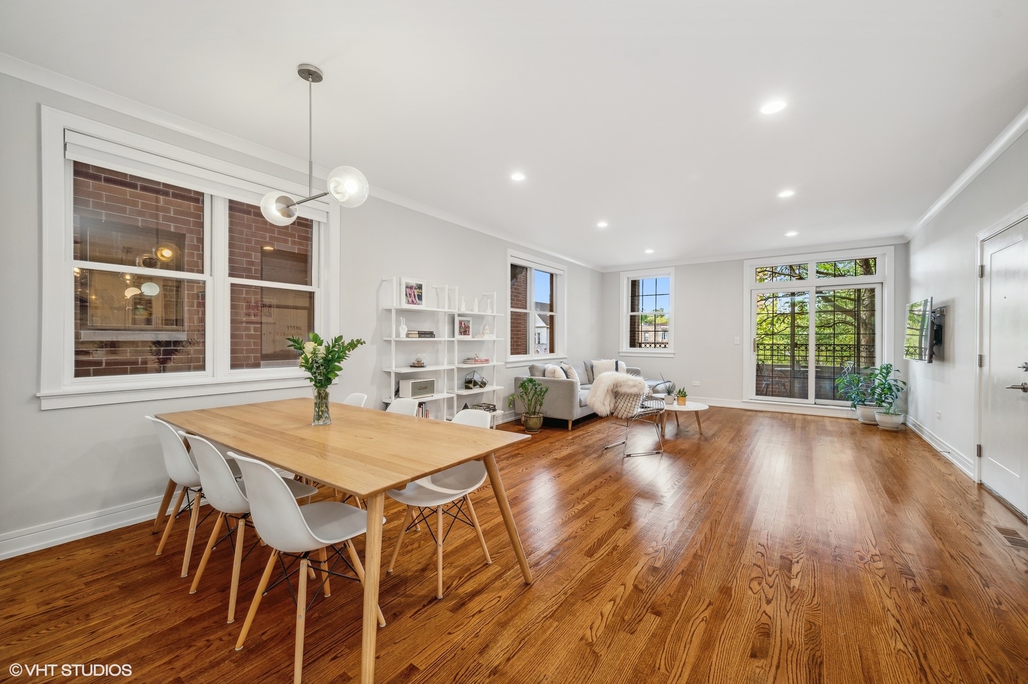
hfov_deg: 104.3
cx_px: 514
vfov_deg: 81.1
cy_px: 342
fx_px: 399
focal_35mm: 14
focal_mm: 14
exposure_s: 1/40
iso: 400
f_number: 8
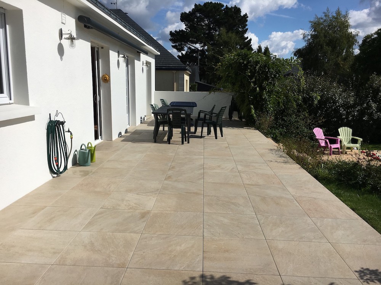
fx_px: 319
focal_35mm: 29
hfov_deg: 61.7
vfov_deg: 48.2
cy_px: 142
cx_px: 190
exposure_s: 1/5917
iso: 25
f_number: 2.2
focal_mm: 4.15
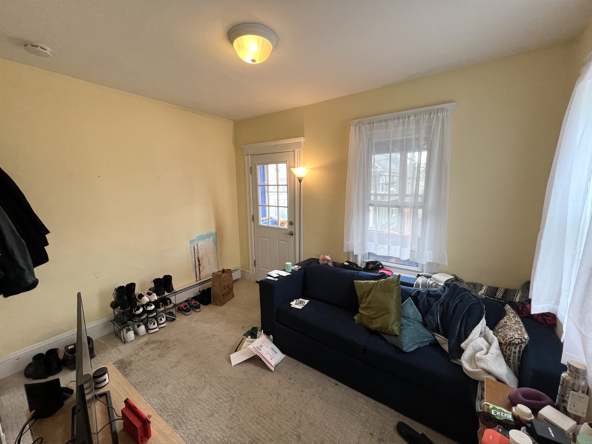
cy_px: 222
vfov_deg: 89.9
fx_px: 222
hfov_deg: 106.2
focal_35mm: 13
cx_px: 296
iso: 80
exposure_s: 1/120
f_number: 1.8
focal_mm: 1.57
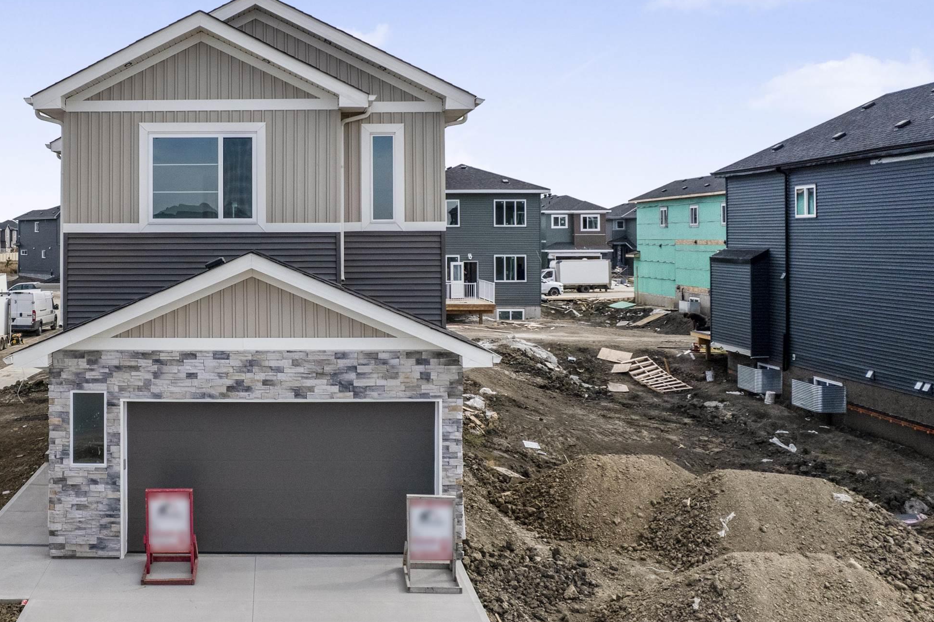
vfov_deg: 37.8
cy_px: 280
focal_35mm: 35
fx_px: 908
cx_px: 254
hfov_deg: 52.5
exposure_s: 1/5000
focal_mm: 8.38
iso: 100
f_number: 2.4
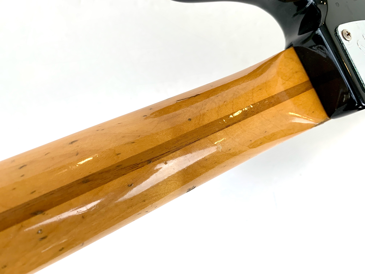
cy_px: 137
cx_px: 182
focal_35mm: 26
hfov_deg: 67.3
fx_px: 274
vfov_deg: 53.1
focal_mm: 4.25
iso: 40
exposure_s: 1/100
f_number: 1.8
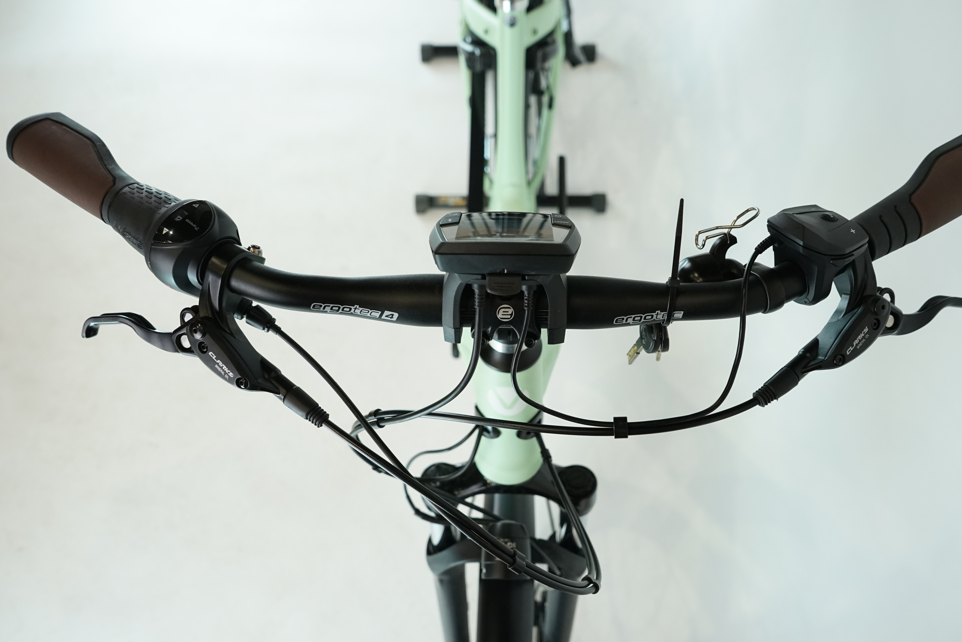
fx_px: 828
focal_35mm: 31
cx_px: 514
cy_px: 340
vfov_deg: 42.3
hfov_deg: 60.2
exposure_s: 1/200
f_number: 5.6
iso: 1250
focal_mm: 28
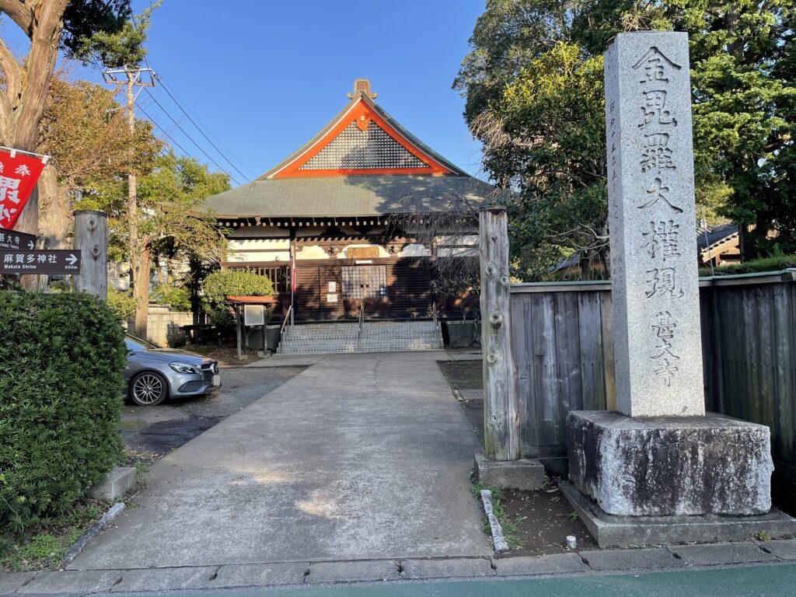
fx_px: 598
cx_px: 398
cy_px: 298
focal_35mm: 26
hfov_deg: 67.3
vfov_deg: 53.1
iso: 32
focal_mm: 4.2
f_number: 1.6
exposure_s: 1/626
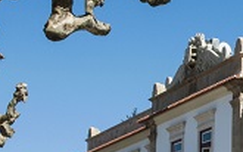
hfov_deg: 13.4
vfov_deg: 8.8
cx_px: 340
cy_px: 145
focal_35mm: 149
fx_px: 986
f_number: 14
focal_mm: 25
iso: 100
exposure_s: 1/200
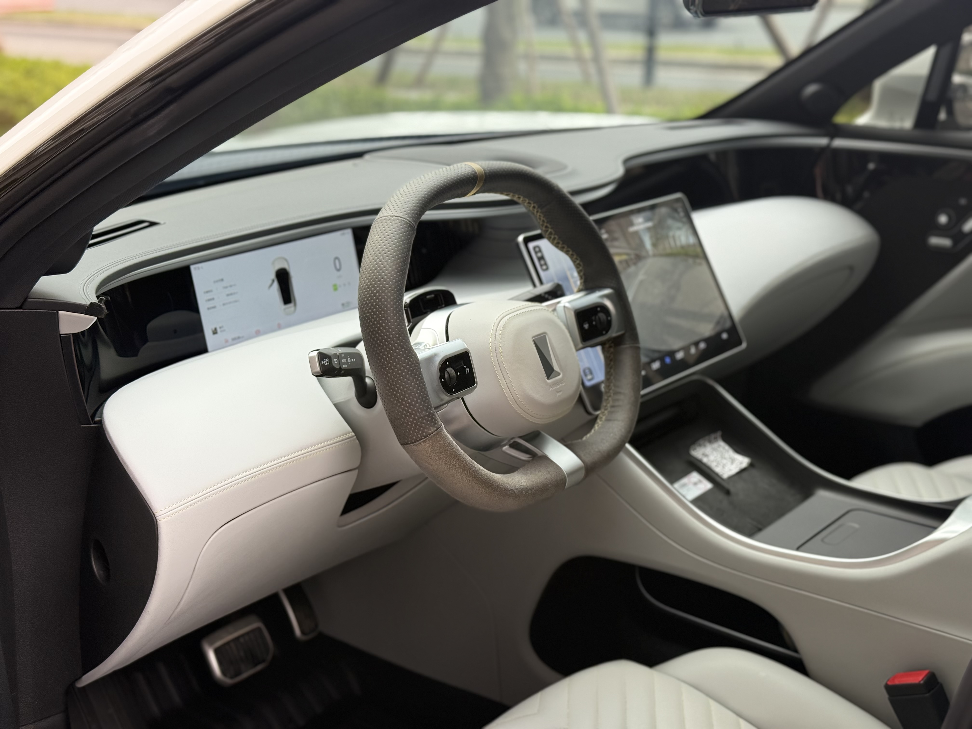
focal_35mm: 48
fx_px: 1348
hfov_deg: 39.7
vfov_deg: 30.3
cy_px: 364
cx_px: 486
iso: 125
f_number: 1.78
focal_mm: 6.76
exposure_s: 1/229
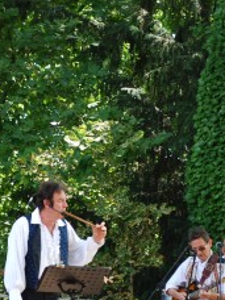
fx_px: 1936
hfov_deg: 6.6
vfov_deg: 8.8
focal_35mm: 223
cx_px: -13
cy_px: 256
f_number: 5.6
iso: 200
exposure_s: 1/50
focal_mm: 55
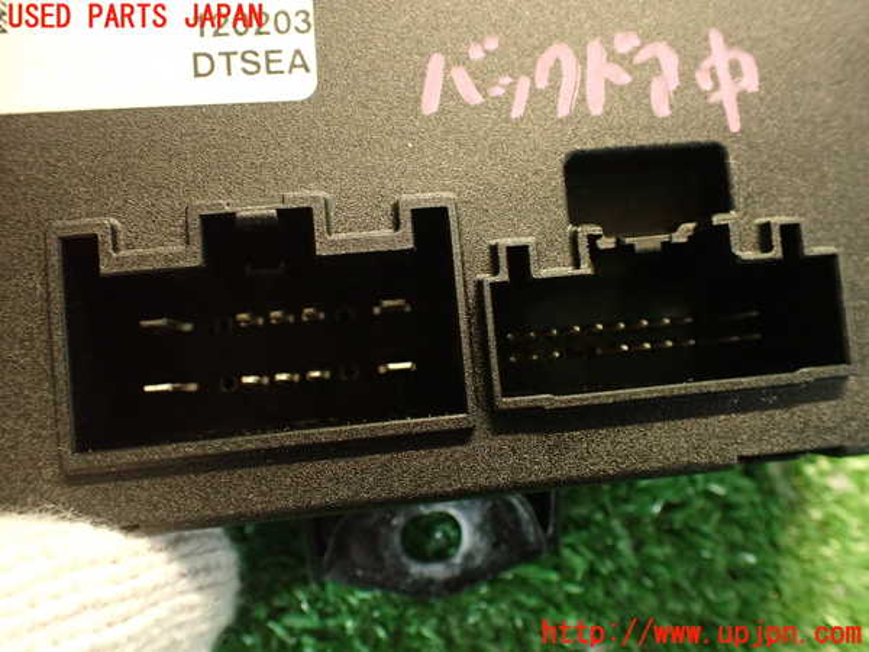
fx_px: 803
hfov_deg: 56.8
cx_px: 434
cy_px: 326
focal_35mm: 32
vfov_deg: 44.2
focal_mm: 5.79
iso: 800
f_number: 2.4
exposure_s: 1/25
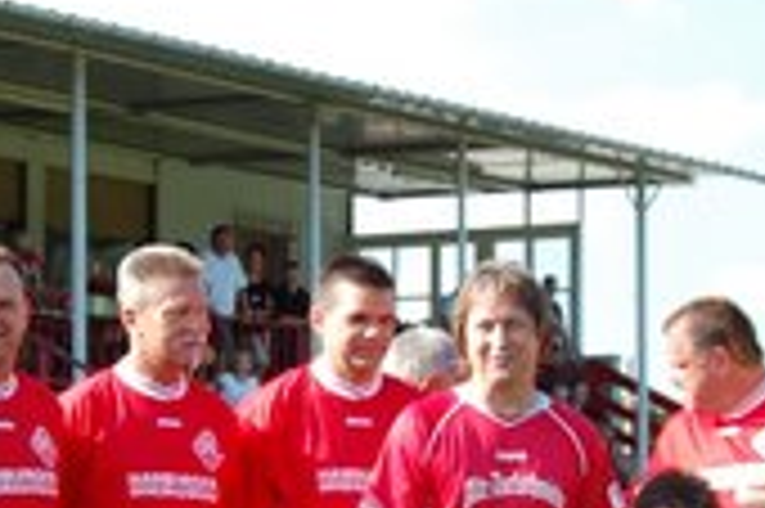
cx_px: 252
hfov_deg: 12.8
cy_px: 546
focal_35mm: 161
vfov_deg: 8.4
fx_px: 3418
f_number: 7.1
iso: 200
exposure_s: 1/200
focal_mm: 26
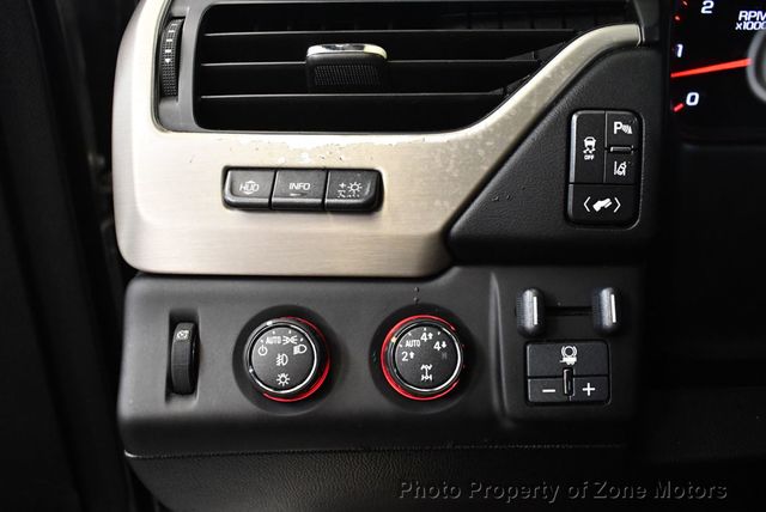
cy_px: 256
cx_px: 383
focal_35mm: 36
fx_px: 767
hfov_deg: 53.1
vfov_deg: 36.9
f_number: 3.5
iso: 3200
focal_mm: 18
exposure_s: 1/125
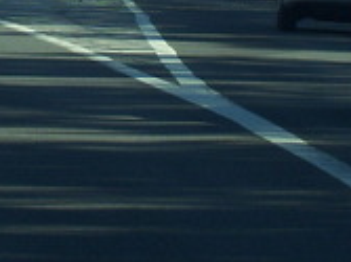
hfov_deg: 3.8
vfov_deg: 2.9
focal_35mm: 518
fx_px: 5249
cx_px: 65
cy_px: -231
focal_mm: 18
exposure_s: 1/250
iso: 80
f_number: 4.6
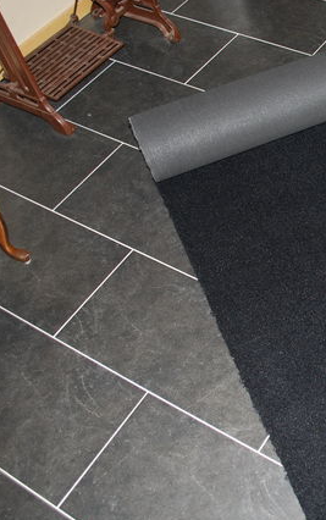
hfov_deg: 25.8
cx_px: 366
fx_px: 653
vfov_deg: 43.5
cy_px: 260
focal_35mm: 46
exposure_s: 1/60
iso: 220
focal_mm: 20
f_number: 3.8
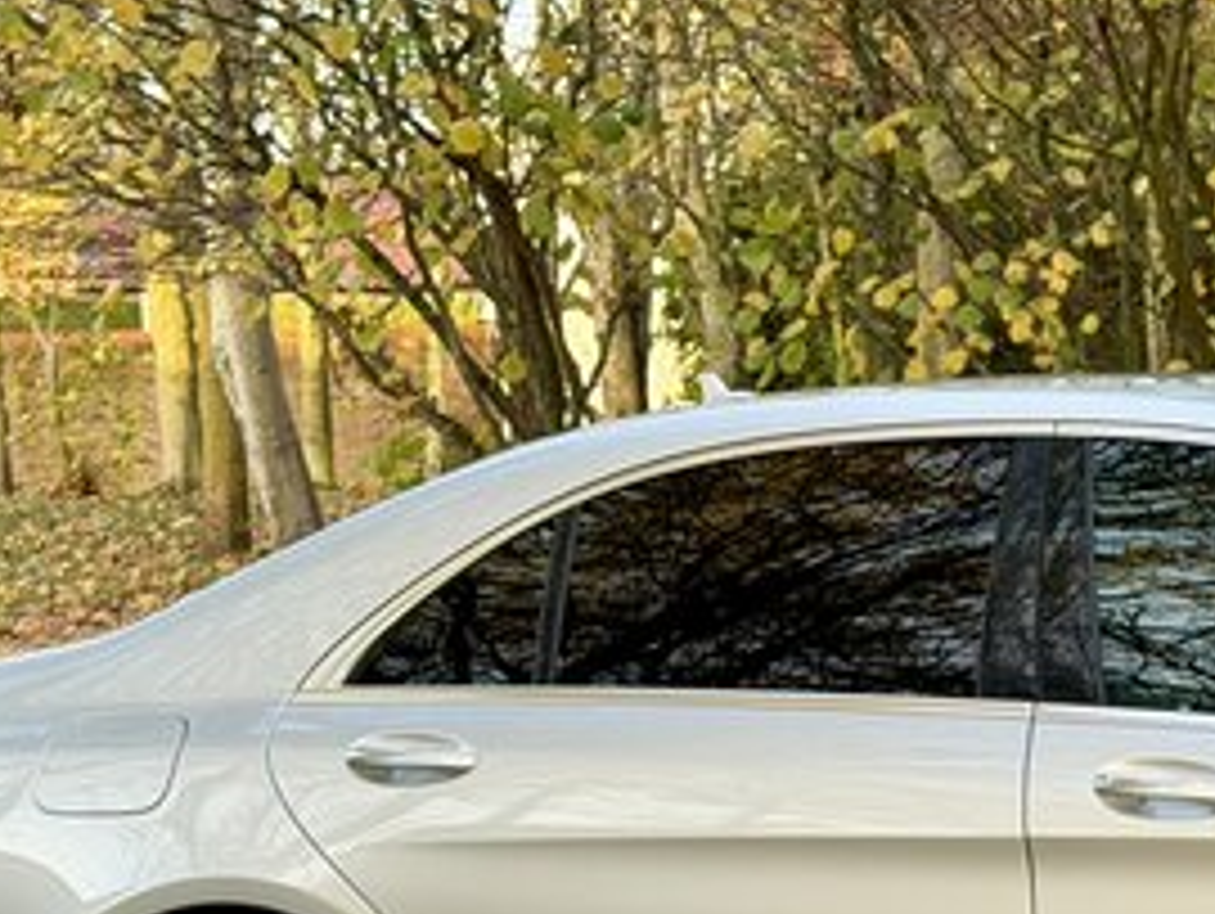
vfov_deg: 10.4
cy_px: 644
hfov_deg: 13.5
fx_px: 4989
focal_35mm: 142
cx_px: 1485
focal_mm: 6.76
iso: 50
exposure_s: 1/131
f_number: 1.78
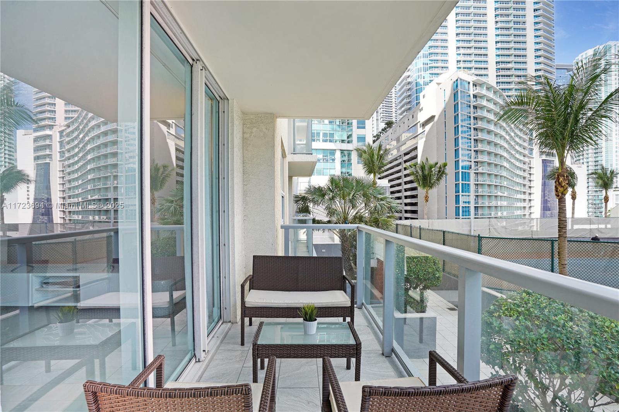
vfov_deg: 73.7
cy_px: 206
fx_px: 275
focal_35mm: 16
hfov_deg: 96.7
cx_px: 310
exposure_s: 1/200
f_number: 6.3
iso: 160
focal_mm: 16
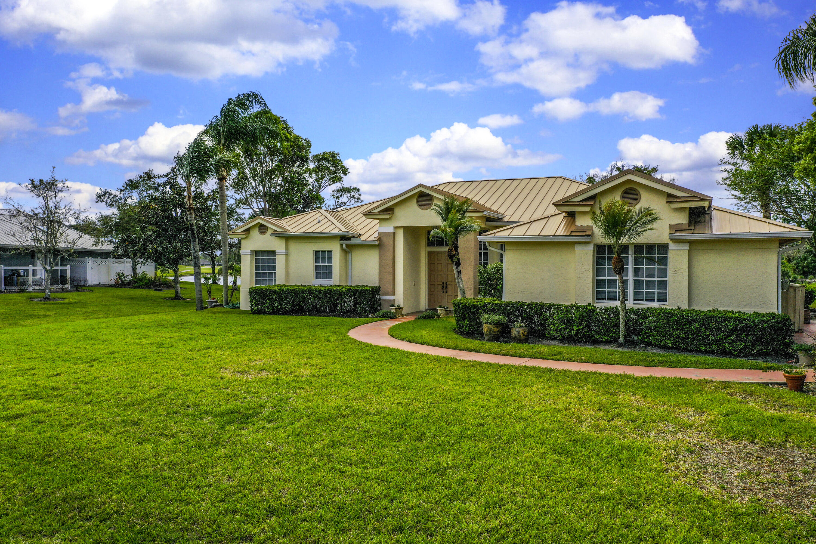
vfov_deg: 46.4
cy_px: 272
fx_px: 635
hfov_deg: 65.5
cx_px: 408
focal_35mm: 28
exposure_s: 1/800
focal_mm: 10.26
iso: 100
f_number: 6.3
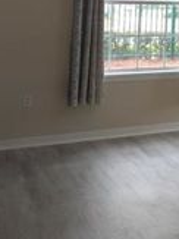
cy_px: -40
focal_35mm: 75
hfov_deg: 17.7
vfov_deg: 23.9
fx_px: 518
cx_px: 263
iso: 64
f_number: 1.8
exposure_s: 1/60
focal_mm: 5.4
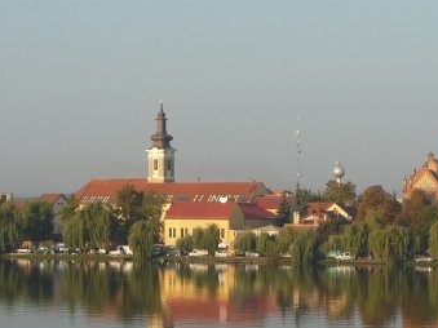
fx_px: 1771
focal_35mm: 140
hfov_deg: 14.1
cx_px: 300
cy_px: 238
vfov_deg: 10.6
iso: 100
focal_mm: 9.5
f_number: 5.2
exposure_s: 1/400
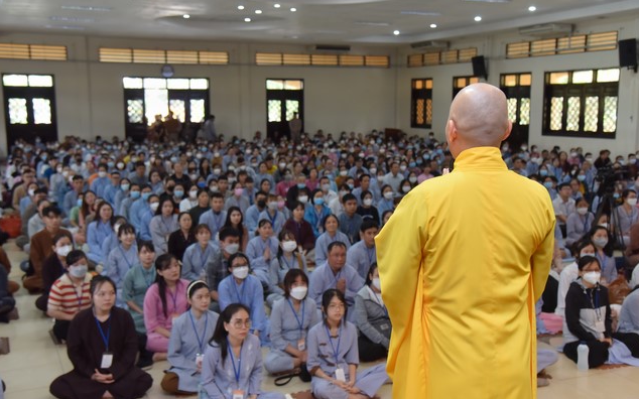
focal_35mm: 46
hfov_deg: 43.5
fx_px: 801
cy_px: 201
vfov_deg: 28.0
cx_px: 326
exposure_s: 1/125
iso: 1250
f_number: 5
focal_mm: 44
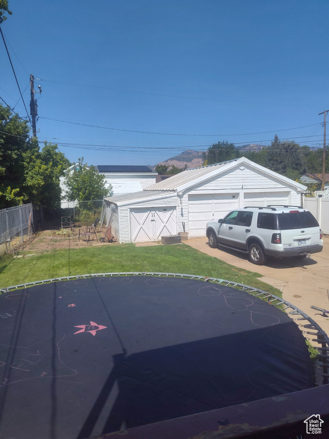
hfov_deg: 58.9
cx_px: 164
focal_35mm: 23
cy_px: 220
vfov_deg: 73.9
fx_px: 291
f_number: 1.8
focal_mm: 5.56
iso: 100
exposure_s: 1/2976
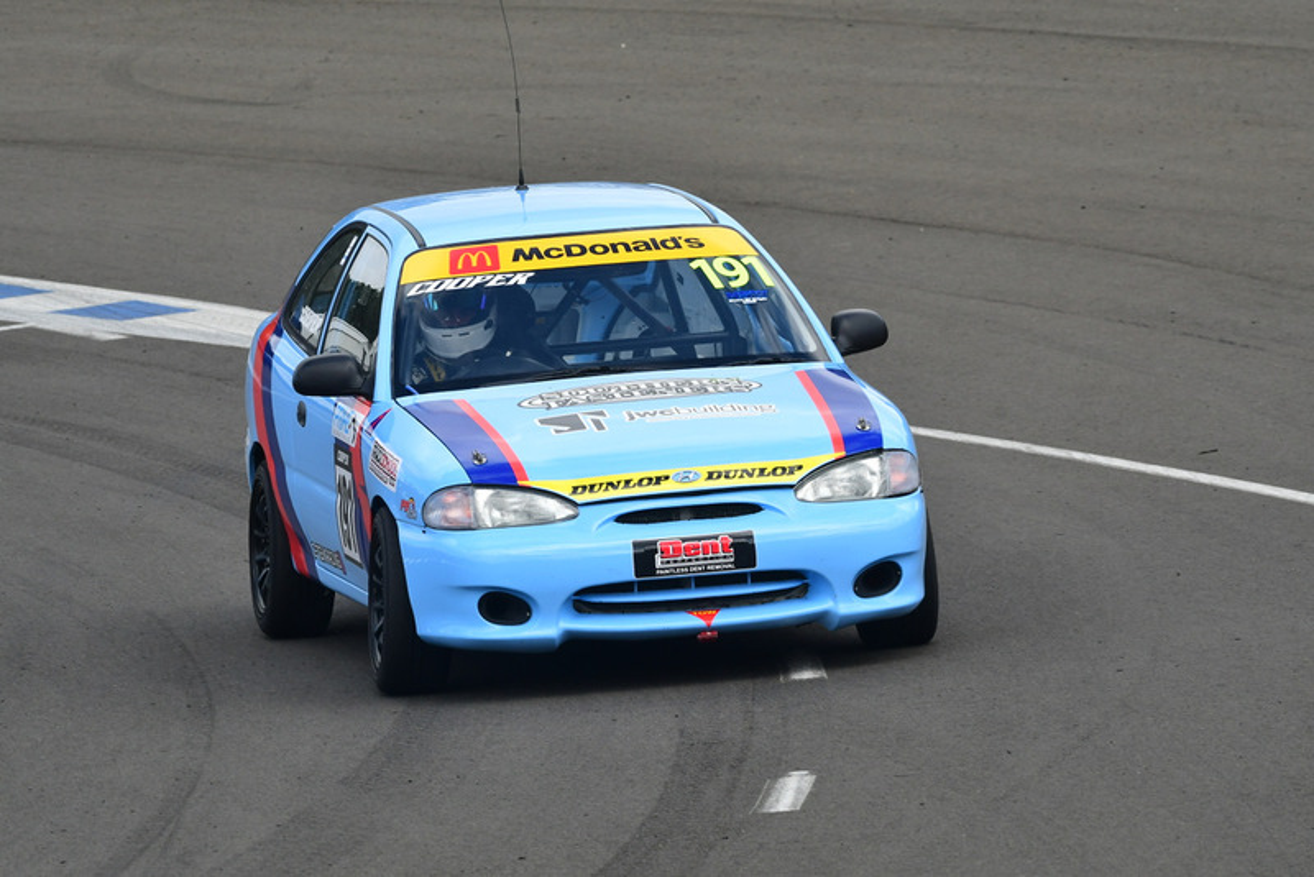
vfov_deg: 3.5
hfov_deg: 5.3
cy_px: 438
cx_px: 657
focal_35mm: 390
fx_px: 14239
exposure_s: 1/640
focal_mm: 260
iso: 640
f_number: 10
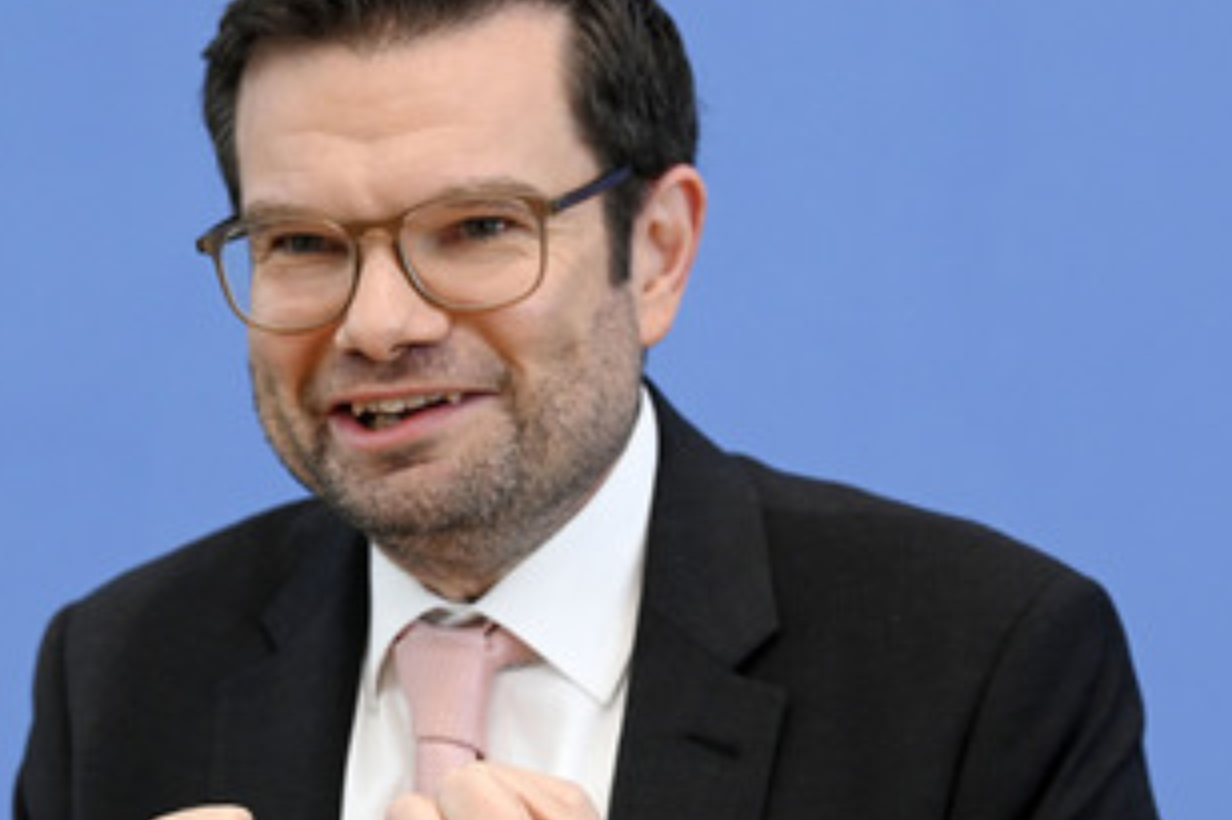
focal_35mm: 198
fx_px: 6772
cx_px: 490
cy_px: 448
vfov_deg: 6.9
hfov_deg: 10.4
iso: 4000
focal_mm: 135
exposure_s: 1/800
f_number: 5.6
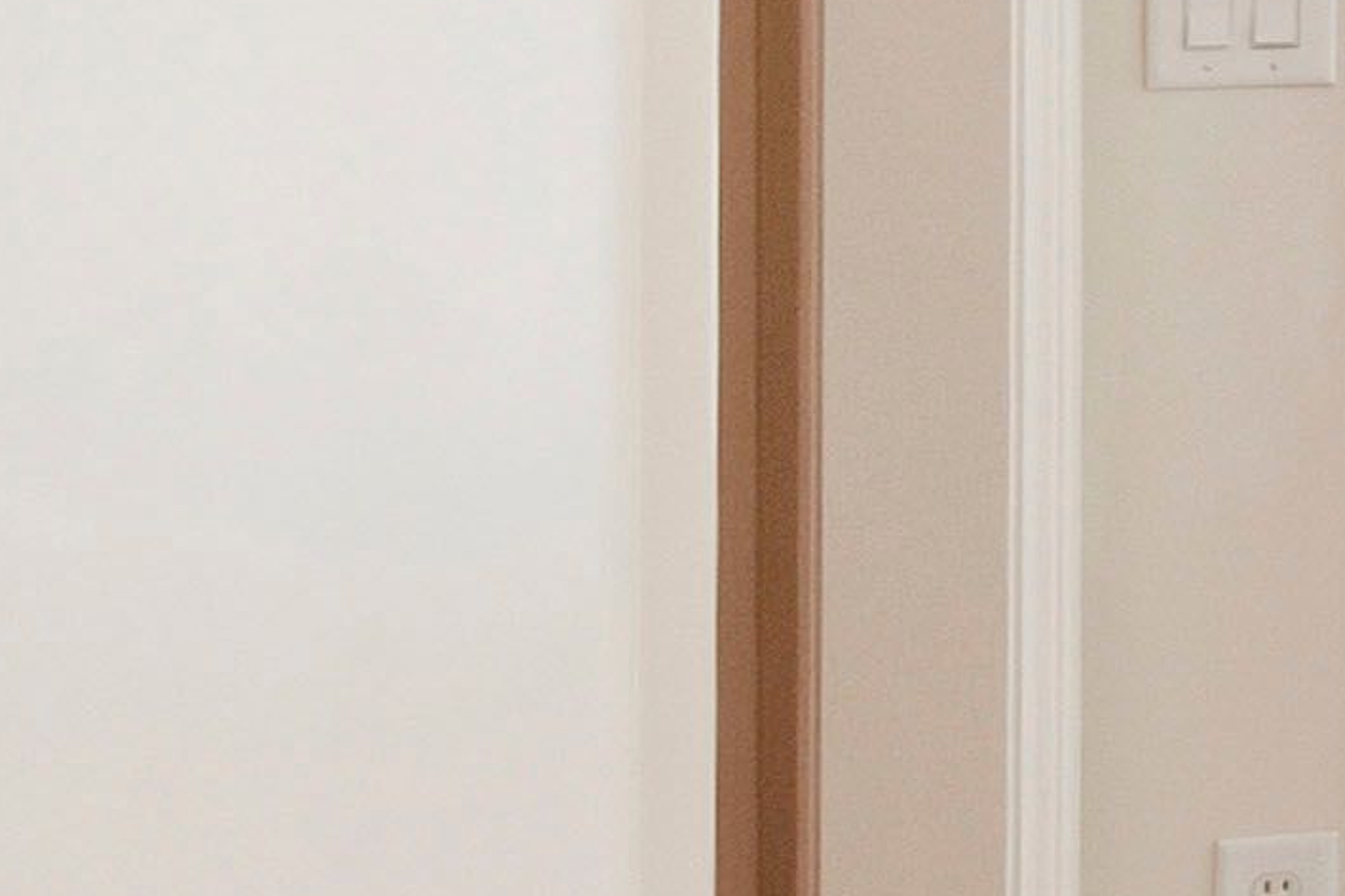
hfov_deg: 10.5
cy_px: -302
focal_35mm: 118
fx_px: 4408
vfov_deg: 11.3
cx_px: 4275
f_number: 8
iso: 100
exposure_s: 1/2.5
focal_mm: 10
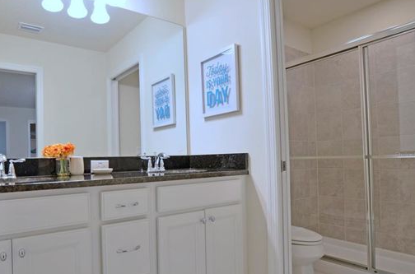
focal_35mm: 21
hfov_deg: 78.6
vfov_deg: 59.0
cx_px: 137
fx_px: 241
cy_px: 155
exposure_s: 1/10
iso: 100
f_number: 4.5
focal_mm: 10
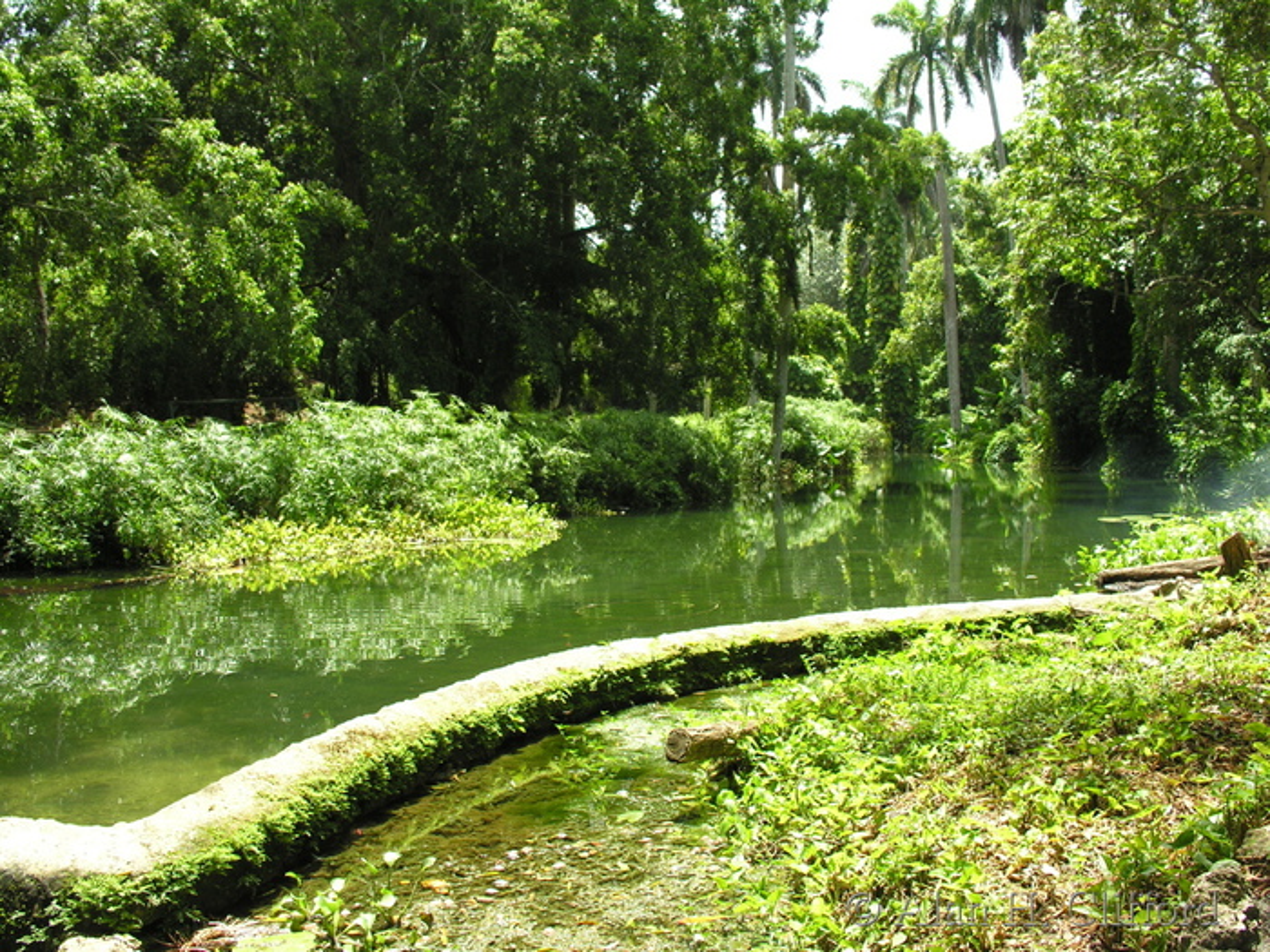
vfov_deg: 40.7
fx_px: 1284
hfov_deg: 52.6
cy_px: 476
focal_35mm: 35
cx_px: 635
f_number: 4.5
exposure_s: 1/90
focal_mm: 8.9
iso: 50
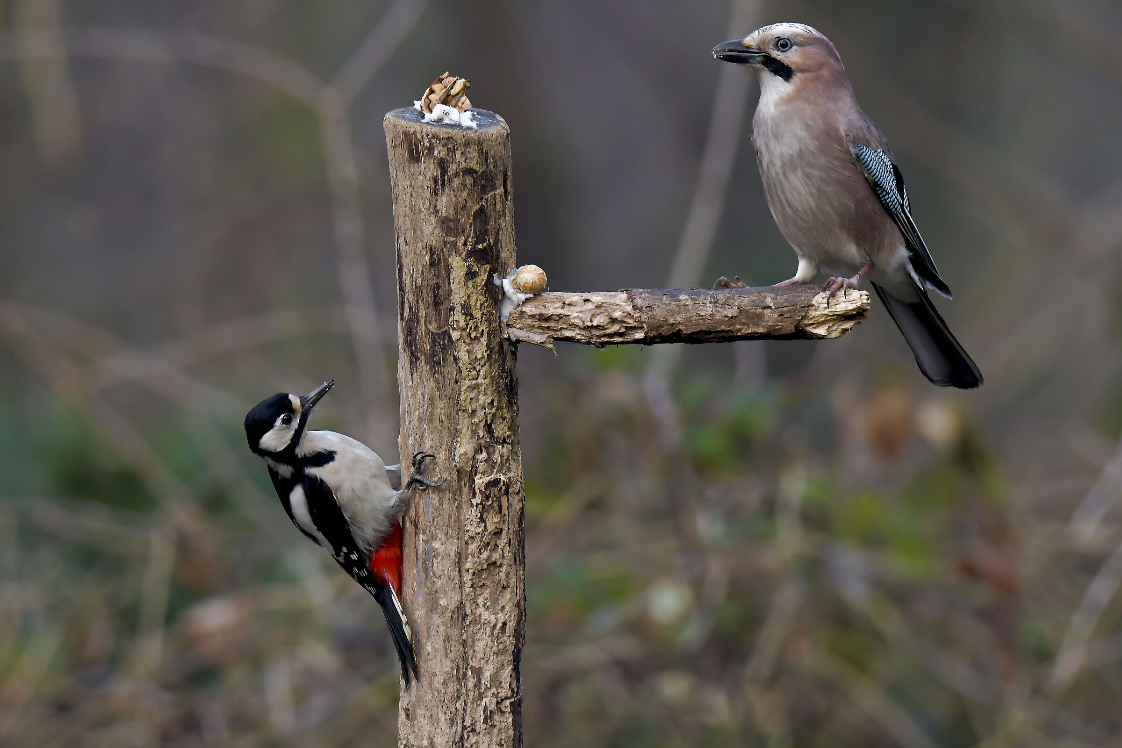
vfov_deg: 2.2
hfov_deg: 3.3
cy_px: 374
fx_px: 19633
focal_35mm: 630
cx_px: 561
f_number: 6
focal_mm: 420
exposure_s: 1/400
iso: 1250
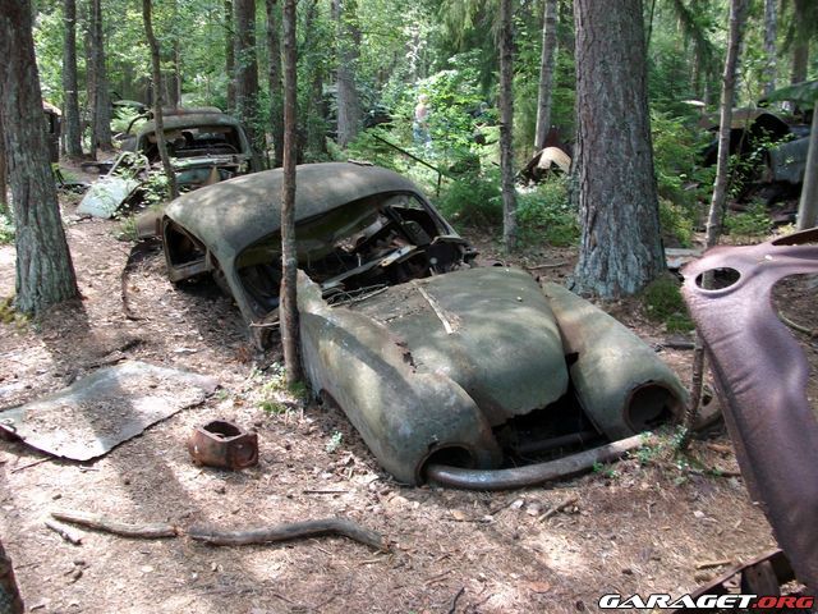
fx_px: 756
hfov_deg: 56.8
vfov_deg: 44.2
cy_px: 307
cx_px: 409
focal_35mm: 32
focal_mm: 5.7
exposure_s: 1/41.1
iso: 80
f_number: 2.9
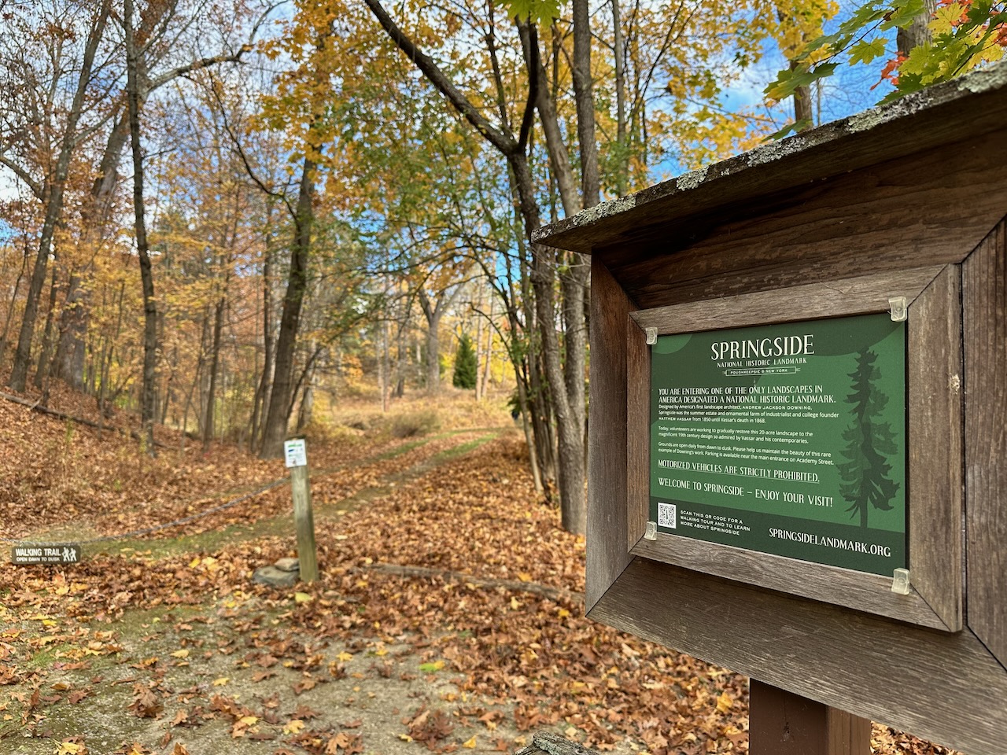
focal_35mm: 24
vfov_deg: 56.8
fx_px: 698
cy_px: 378
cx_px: 504
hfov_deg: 71.6
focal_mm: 6.86
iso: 80
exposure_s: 1/638
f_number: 1.78
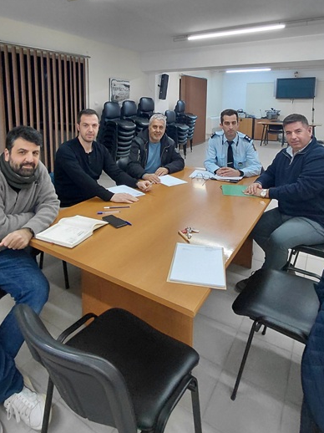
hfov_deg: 58.7
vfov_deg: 71.4
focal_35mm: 23
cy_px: 138
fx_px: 287
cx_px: 148
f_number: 2.2
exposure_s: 1/50
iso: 160
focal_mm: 1.64
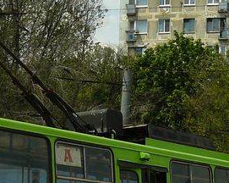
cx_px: -8
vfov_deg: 11.6
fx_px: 900
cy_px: 75
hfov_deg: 14.2
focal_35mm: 133
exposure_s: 1/1000
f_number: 4
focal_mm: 6
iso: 100
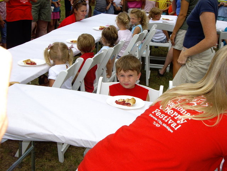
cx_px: 114
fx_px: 361
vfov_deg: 26.6
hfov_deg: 34.9
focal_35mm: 55
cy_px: 86
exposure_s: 1/500
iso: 100
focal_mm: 9
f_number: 5.2
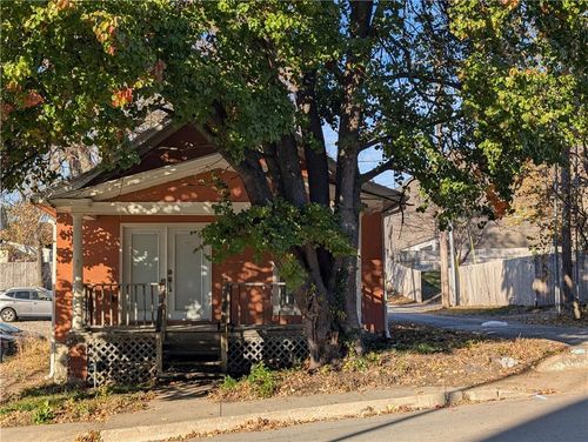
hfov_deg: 38.9
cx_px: 294
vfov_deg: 29.7
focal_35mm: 49
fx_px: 833
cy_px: 221
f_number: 1.68
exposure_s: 1/858
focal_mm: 6.9
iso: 22
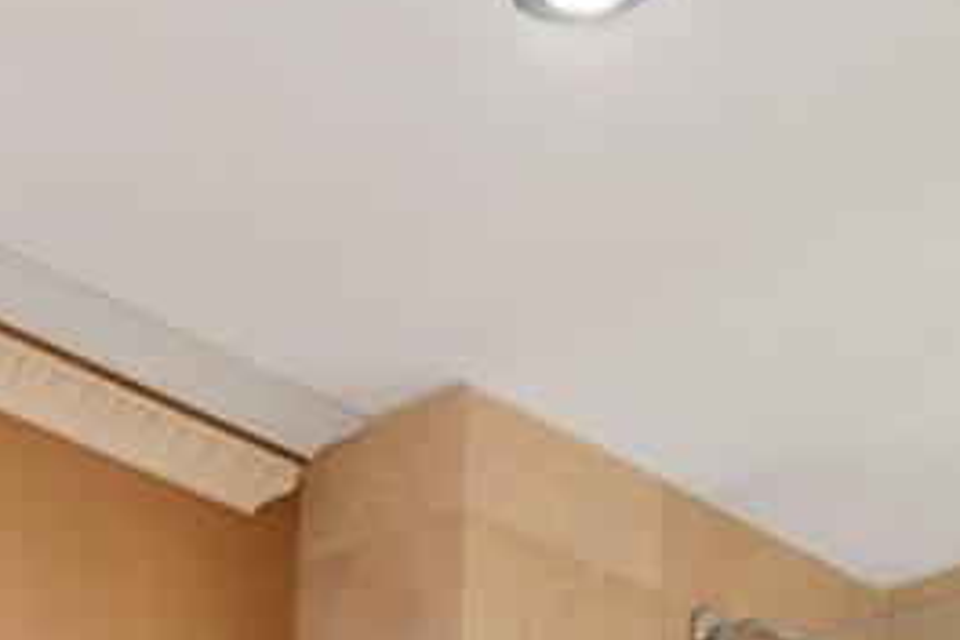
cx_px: -473
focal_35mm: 103
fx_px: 2746
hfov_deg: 17.8
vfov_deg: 10.7
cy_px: 1685
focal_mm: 17
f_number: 8
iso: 250
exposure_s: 1/3
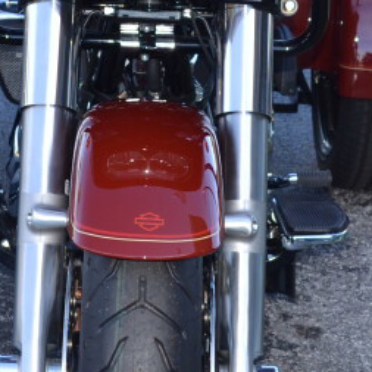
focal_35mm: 109
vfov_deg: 15.8
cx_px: 146
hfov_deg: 16.0
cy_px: 53
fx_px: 1325
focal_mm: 18
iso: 100
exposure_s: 1/200
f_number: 4.5
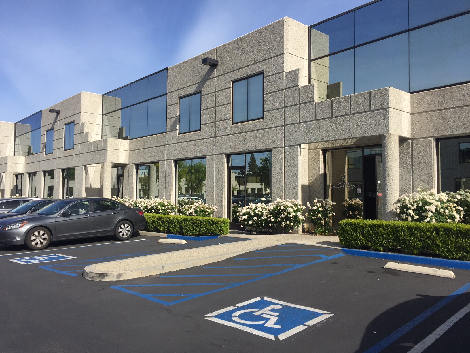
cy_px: 176
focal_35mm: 29
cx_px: 235
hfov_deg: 61.7
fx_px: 394
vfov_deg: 48.2
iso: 32
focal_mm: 4.15
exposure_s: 1/2198
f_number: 2.2
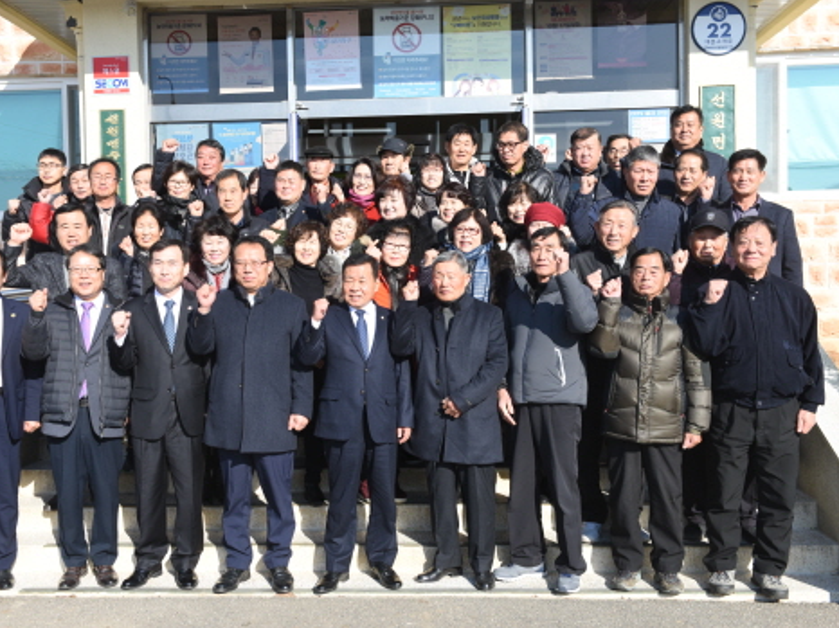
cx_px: 371
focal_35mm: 42
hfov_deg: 44.7
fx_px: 1017
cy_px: 315
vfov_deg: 34.3
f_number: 6.3
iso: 80
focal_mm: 38
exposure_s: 1/160
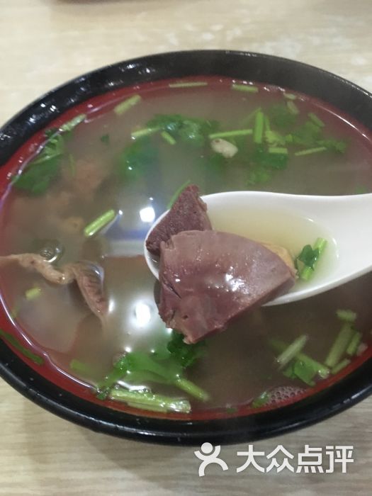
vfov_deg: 61.7
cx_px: 186
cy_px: 248
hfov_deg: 48.2
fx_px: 416
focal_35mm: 29
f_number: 2.2
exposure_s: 1/17
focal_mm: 4.15
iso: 250
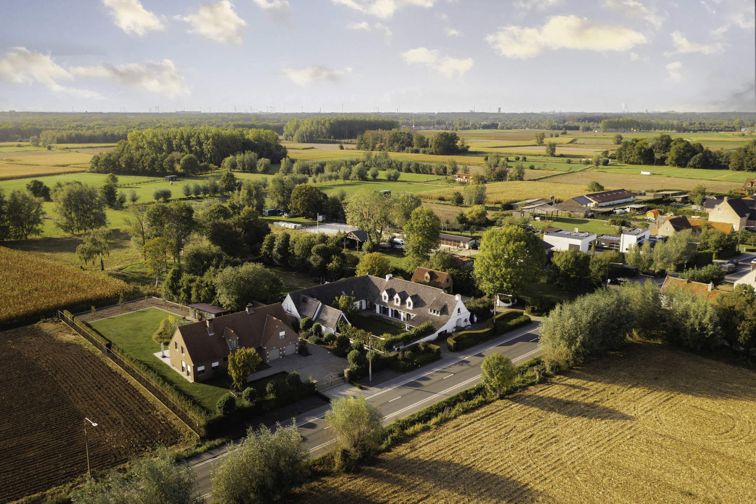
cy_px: 252
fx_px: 588
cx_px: 378
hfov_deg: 65.5
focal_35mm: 28
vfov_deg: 46.4
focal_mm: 10.26
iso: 100
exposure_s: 1/50
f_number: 2.8
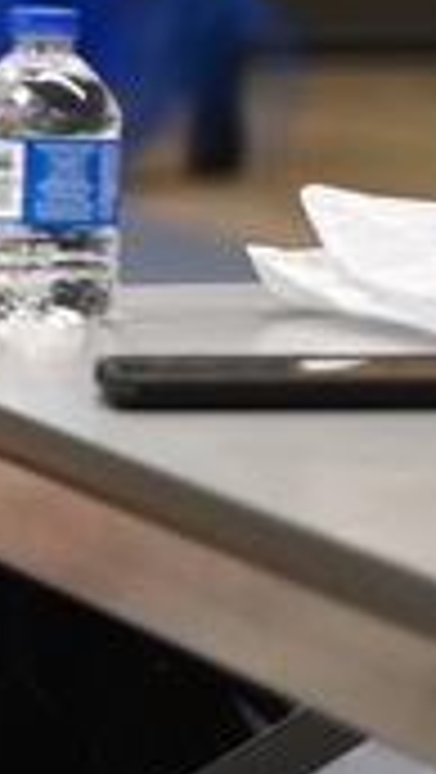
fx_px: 8944
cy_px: 25
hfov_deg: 2.7
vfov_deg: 4.9
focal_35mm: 436
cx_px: -1366
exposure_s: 1/250
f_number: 2.8
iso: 1600
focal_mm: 70
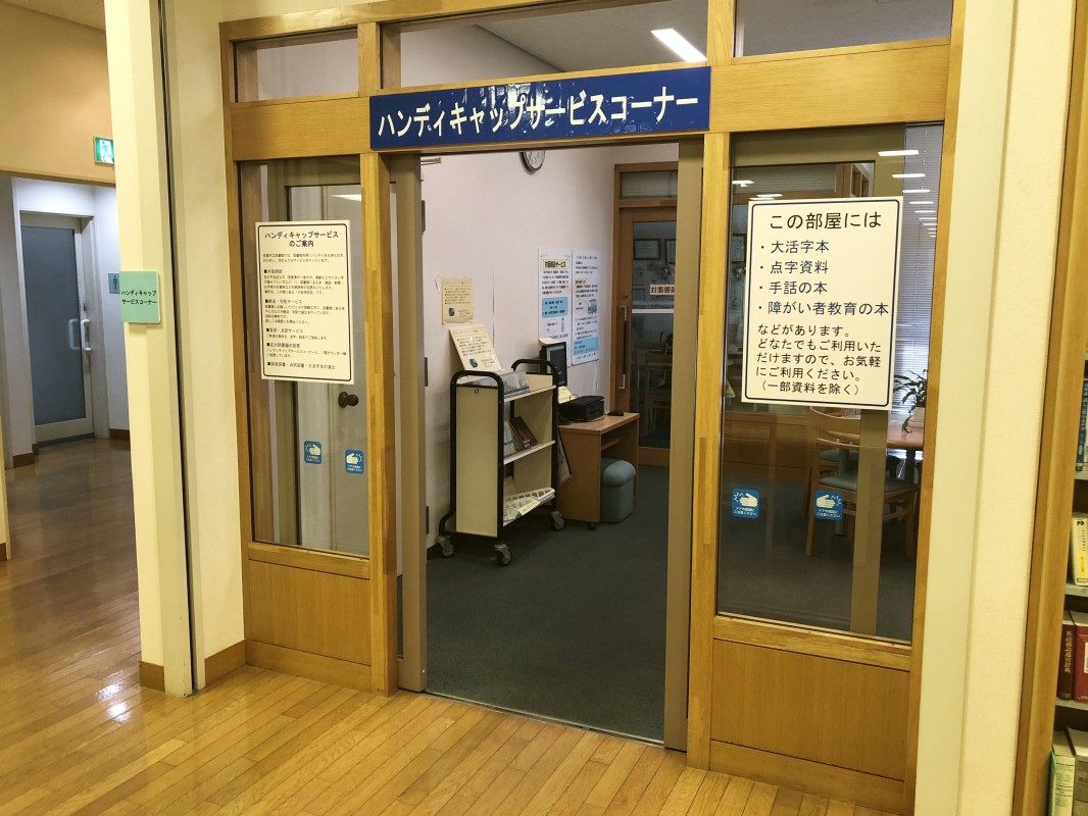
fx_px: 880
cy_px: 408
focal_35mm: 28
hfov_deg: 63.4
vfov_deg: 49.8
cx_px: 544
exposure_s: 1/25
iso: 40
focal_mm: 3.99
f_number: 1.8
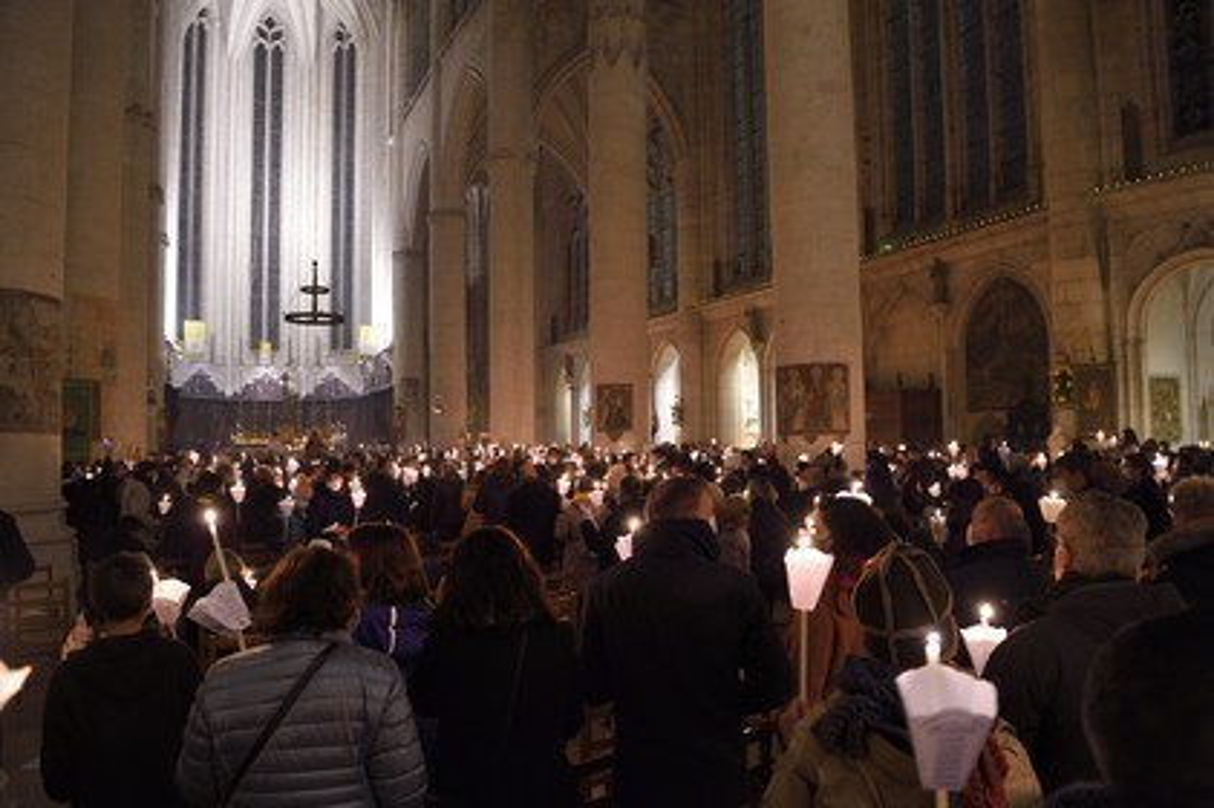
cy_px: 404
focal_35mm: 24
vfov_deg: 53.1
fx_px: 809
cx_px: 607
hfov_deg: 73.8
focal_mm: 24
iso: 1600
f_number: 4.5
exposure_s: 1/13
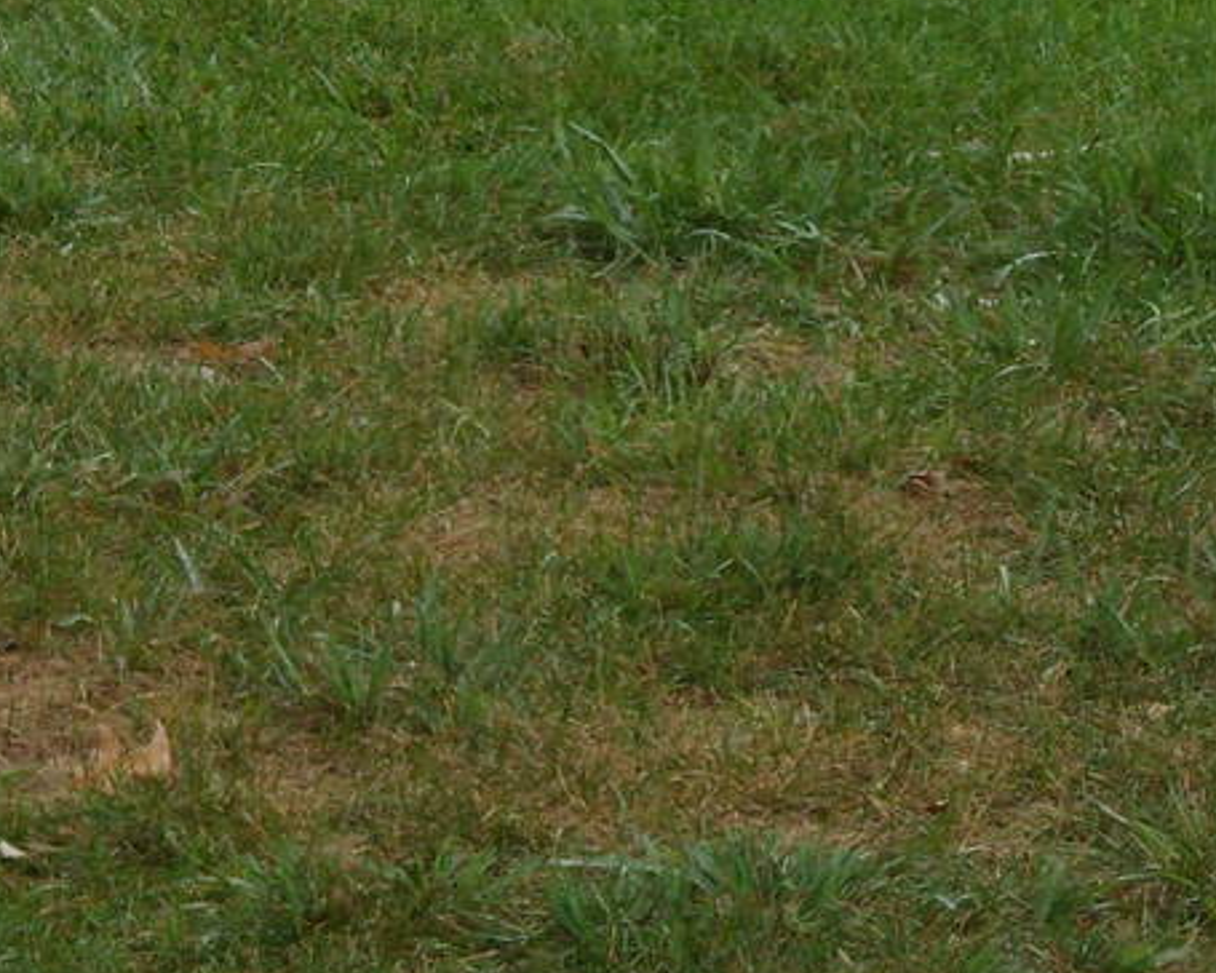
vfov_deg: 3.5
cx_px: -398
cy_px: -535
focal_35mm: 446
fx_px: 16051
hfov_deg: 4.3
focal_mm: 22.5
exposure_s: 1/45
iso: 80
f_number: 5.4
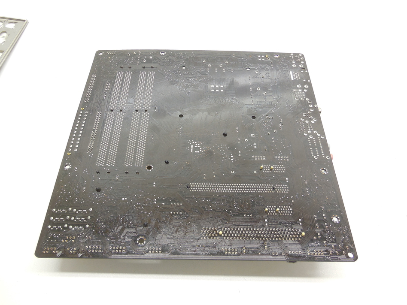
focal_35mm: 27
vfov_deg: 51.4
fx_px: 317
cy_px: 152
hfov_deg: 65.3
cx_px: 202
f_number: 3.1
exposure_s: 1/60
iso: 125
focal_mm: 4.5
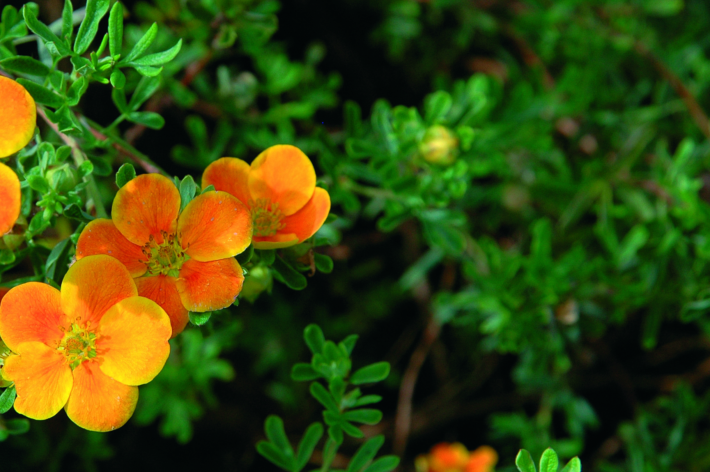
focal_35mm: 186
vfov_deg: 7.4
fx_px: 3662
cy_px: 259
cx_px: 153
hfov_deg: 11.0
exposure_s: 1/320
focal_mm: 75
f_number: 8
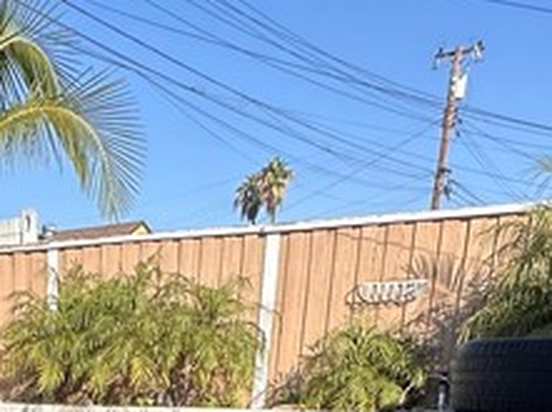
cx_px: -112
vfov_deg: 18.9
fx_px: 1035
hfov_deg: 26.5
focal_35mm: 65
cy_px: 669
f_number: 2.2
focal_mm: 2.22
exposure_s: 1/1147
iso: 40
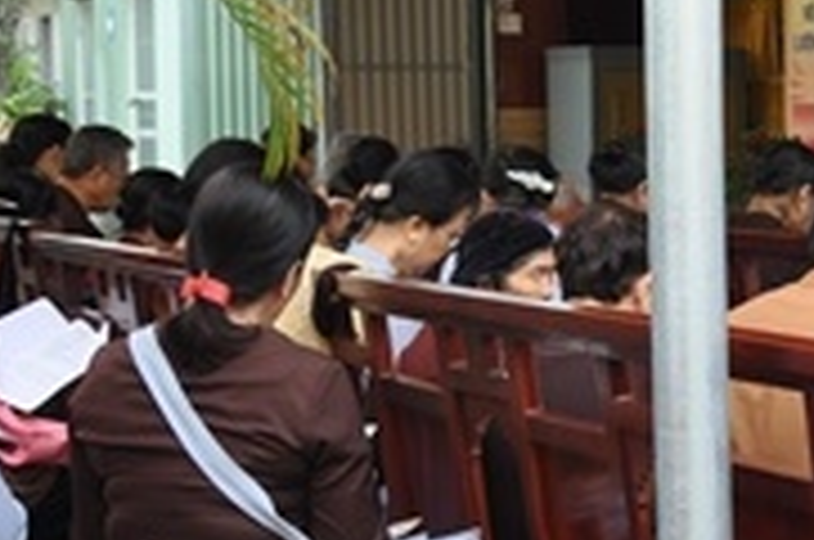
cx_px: 1273
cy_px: 302
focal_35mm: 97
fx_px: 2189
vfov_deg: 14.0
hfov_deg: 18.3
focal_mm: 18
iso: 200
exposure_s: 1/30
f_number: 5.6
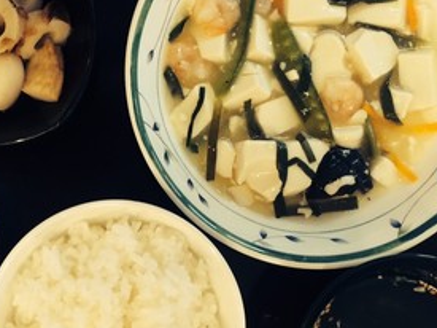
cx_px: 136
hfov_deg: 31.9
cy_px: 199
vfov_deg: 24.3
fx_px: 757
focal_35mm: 60
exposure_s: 1/30
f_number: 2.2
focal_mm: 4.12
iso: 40
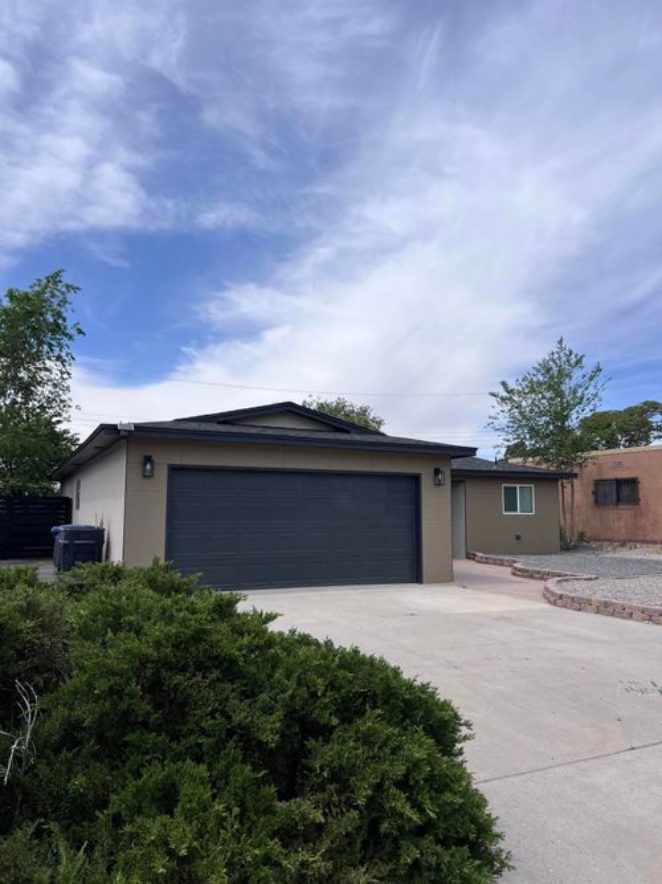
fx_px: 663
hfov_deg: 53.0
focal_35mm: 26
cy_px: 442
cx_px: 331
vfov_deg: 67.3
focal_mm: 5.7
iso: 50
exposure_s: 1/7463
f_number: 1.5
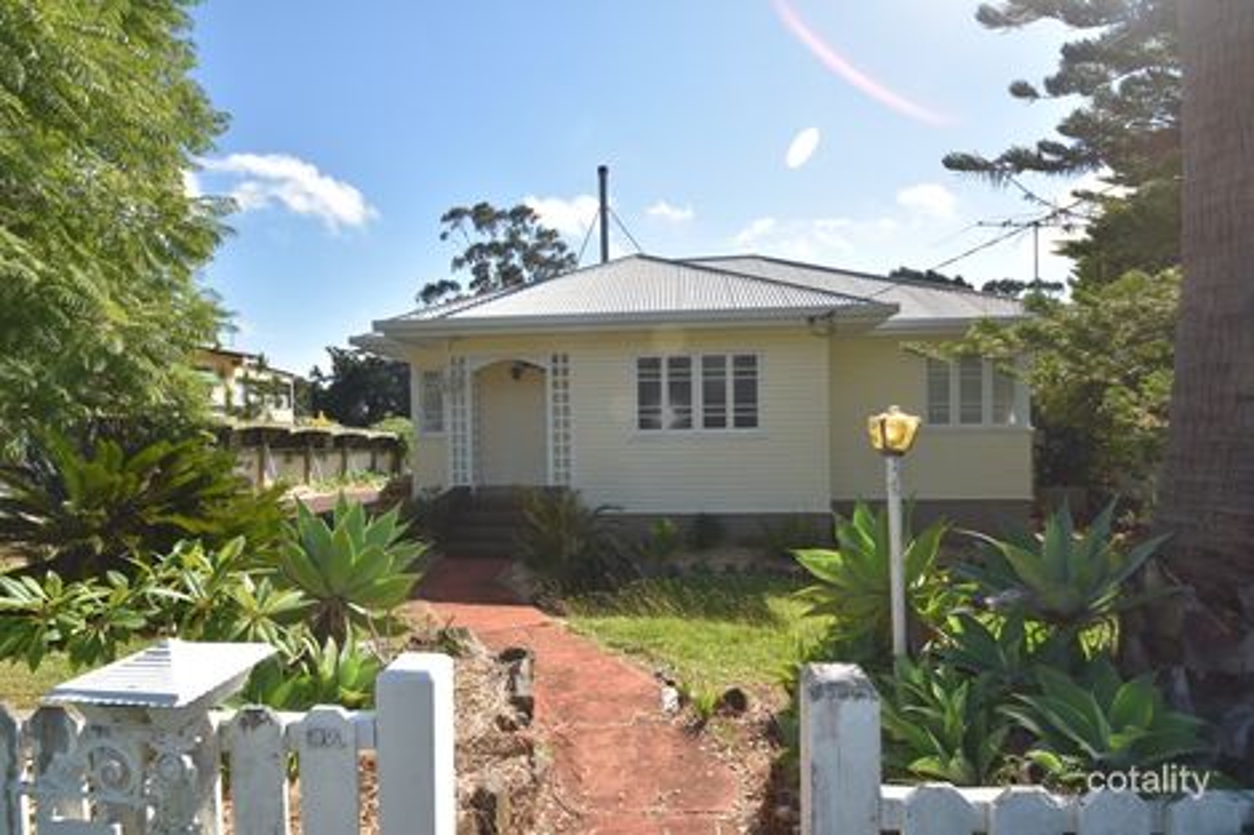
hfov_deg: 92.5
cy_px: 418
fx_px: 601
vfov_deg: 69.6
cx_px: 627
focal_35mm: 17
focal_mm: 11.5
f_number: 9
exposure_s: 1/200
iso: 100
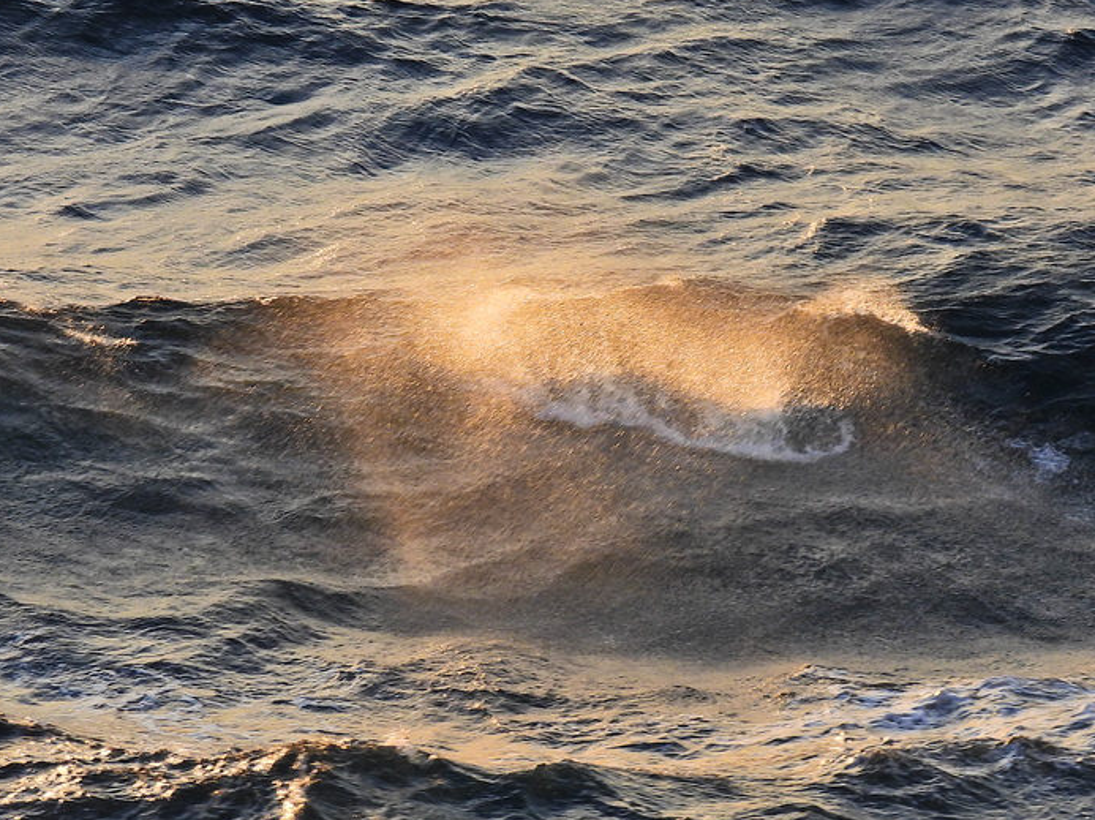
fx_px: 7303
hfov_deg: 8.6
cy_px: 346
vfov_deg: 6.4
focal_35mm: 231
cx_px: 261
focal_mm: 22.3
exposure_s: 1/200
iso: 100
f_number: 4
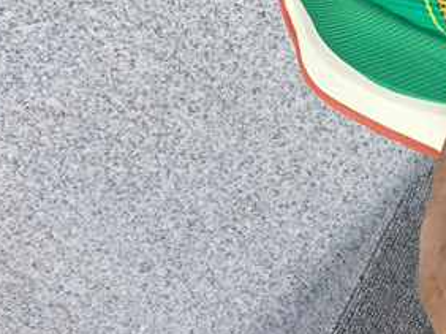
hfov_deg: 17.8
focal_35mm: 99
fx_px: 1274
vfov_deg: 14.7
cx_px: 664
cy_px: 1
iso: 25
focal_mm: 3.3
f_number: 2.4
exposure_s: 1/192
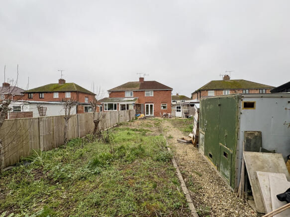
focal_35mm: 14
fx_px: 117
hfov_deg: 102.1
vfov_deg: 85.7
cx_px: 145
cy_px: 108
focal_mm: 2.22
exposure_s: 1/129
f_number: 2.2
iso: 40
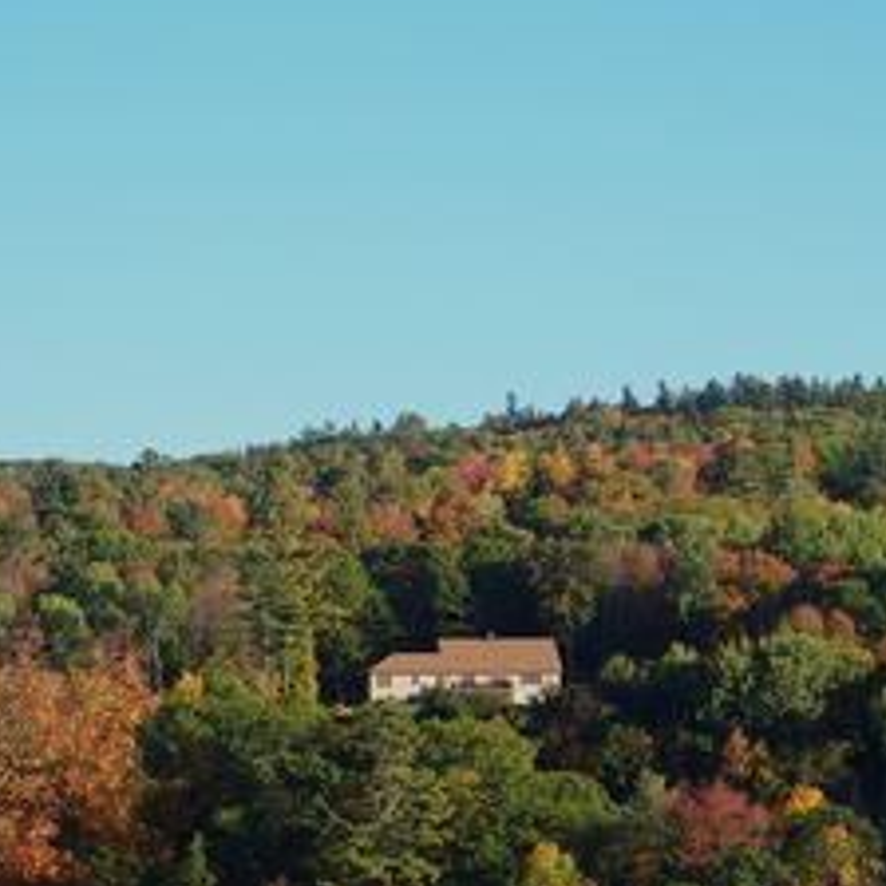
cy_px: 566
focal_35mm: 135
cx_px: 352
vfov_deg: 12.9
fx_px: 3909
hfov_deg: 12.9
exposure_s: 1/400
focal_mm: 16.1
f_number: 3.5
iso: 100
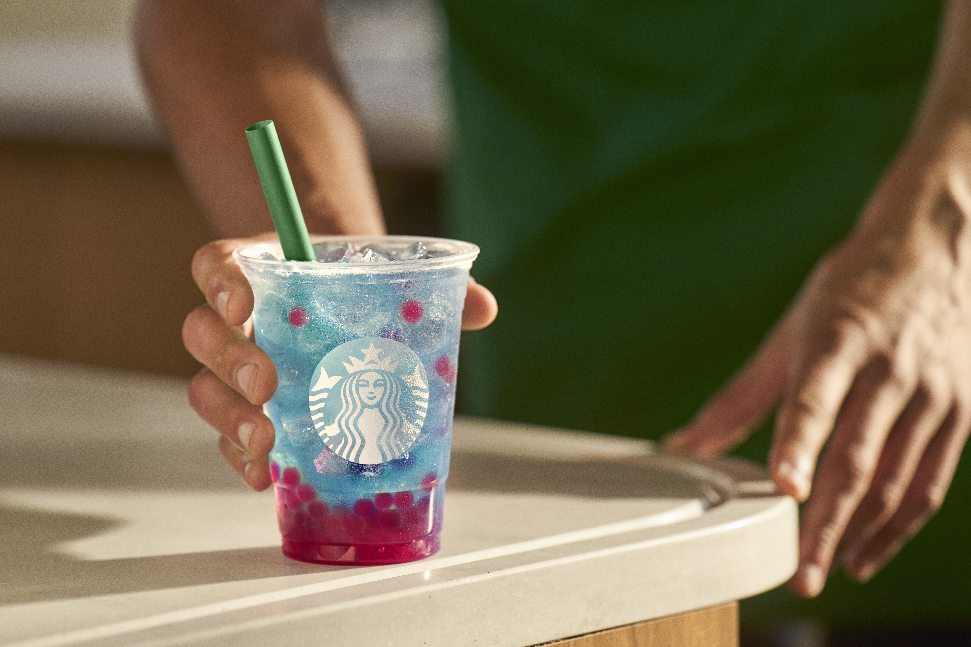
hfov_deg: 12.0
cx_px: 486
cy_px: 324
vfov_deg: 8.0
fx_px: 4612
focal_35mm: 171
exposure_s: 1/800
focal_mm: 171
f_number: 4
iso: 400
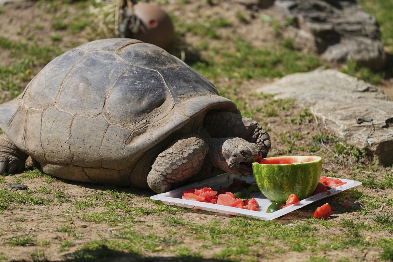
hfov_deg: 9.4
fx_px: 2401
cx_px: 195
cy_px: 129
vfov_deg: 6.2
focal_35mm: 220
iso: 250
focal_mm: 200
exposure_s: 1/5000
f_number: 2.8
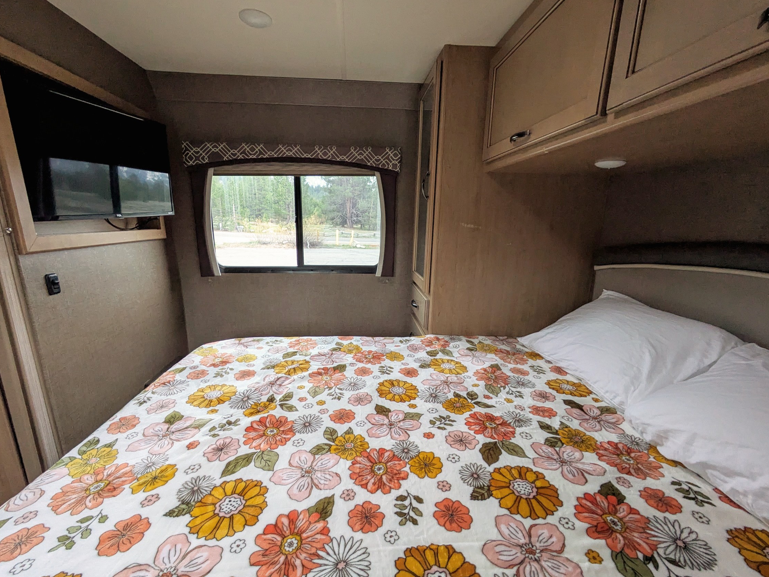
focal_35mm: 16
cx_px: 375
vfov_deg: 78.0
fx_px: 355
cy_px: 305
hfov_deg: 94.5
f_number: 2.2
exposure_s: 1/24
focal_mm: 1.8
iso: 233
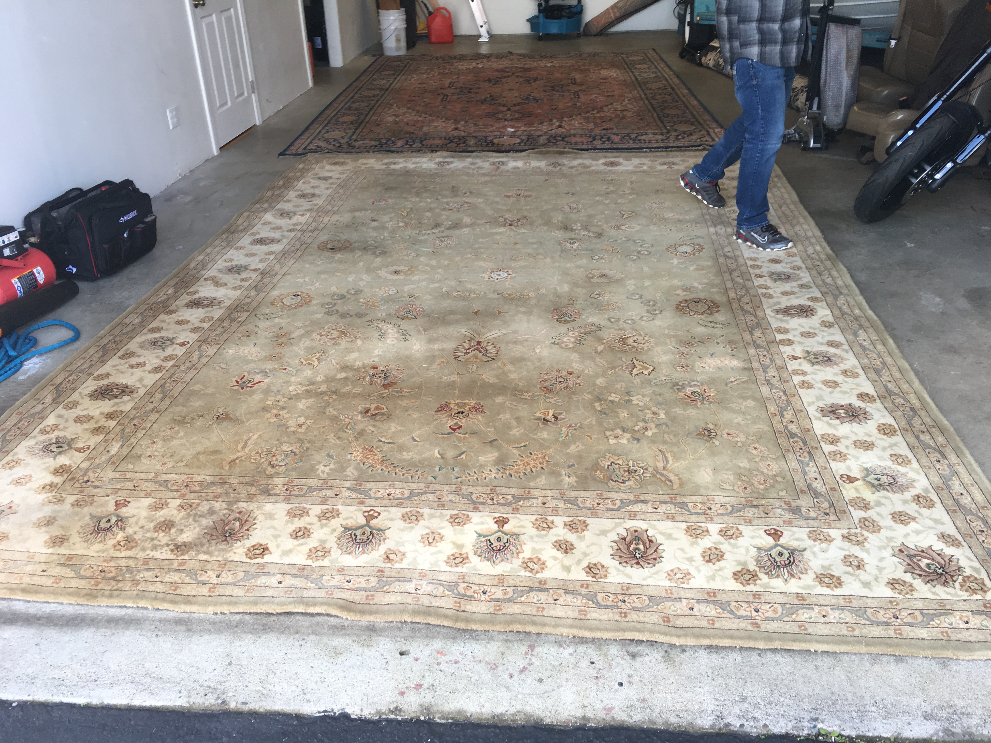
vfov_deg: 48.2
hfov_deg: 61.7
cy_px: 372
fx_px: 830
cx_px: 496
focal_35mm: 29
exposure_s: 1/120
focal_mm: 4.15
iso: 32
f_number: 2.2
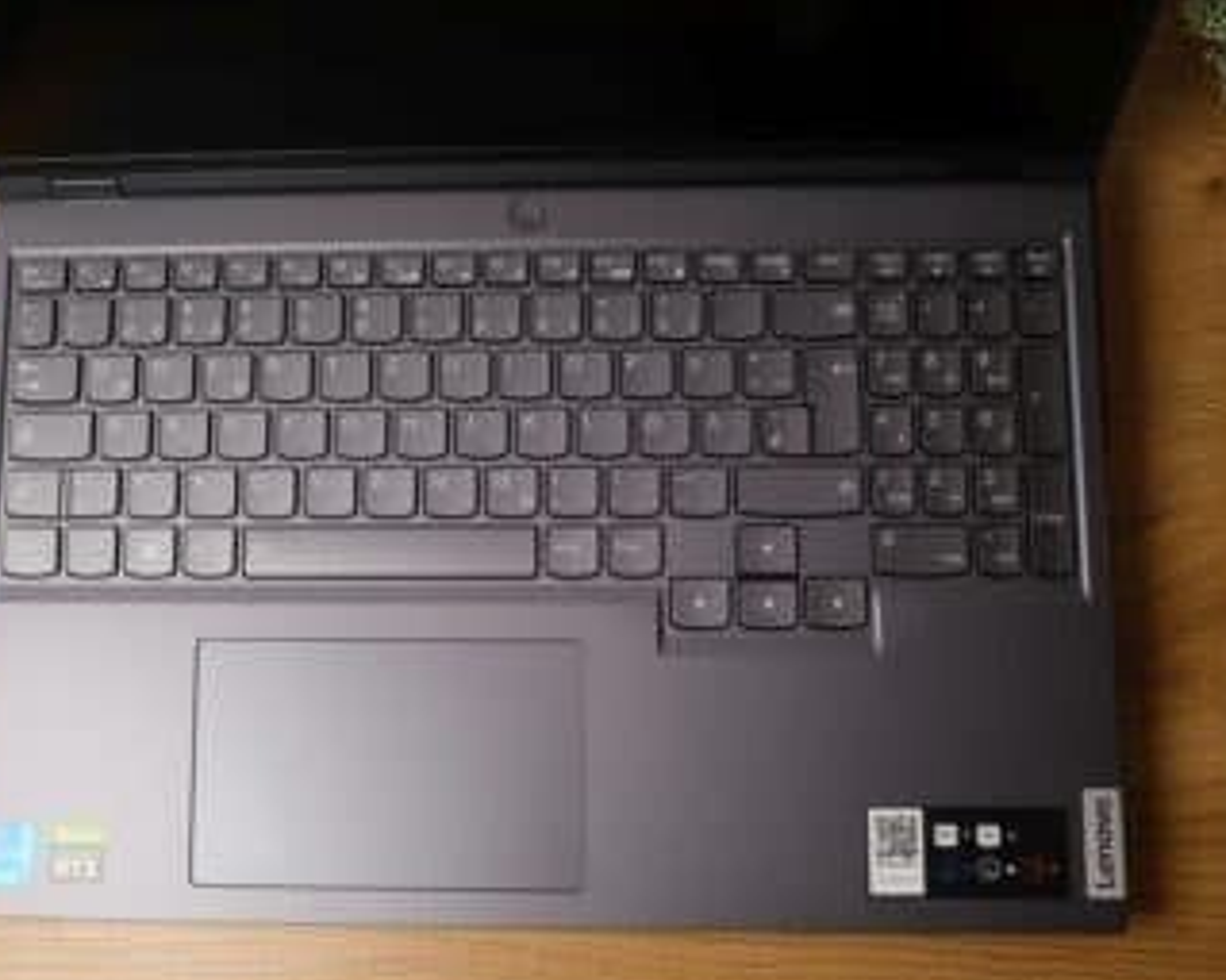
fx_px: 1415
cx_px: 511
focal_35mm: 39
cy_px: 492
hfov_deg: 46.7
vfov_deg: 38.2
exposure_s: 1/40
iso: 320
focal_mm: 22.7
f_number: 8
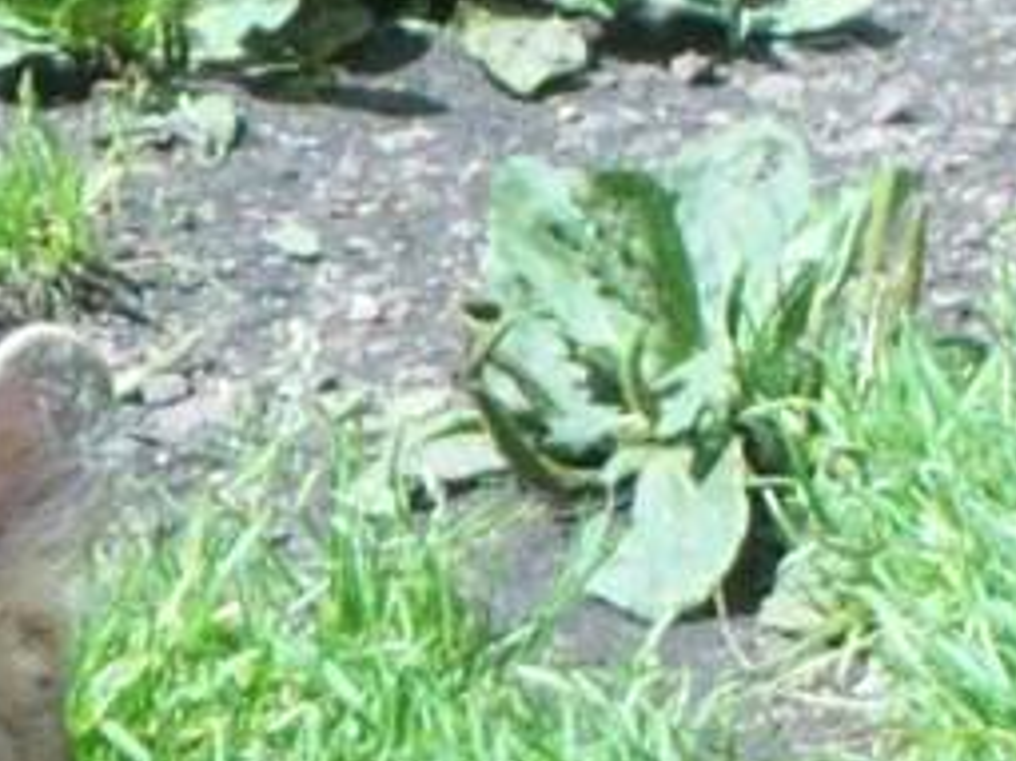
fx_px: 19861
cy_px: 888
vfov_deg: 2.2
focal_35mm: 677
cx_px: -594
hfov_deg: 2.9
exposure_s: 1/257
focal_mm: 18
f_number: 4.8
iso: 118
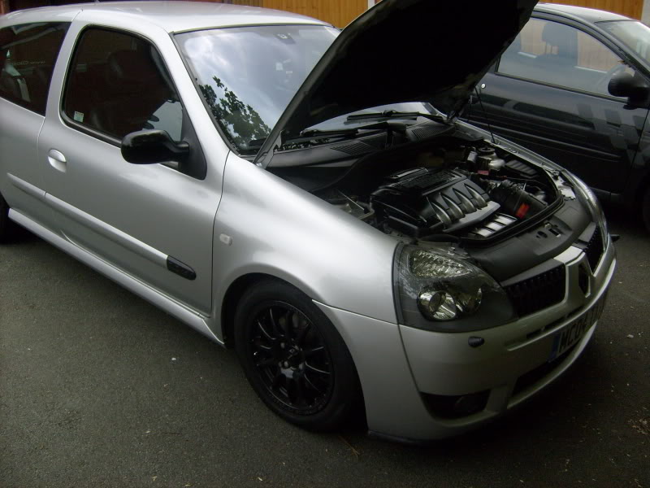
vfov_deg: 40.7
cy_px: 244
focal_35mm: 35
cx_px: 325
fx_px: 657
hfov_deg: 52.6
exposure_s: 1/90
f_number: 7.1
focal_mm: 5.8
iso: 80
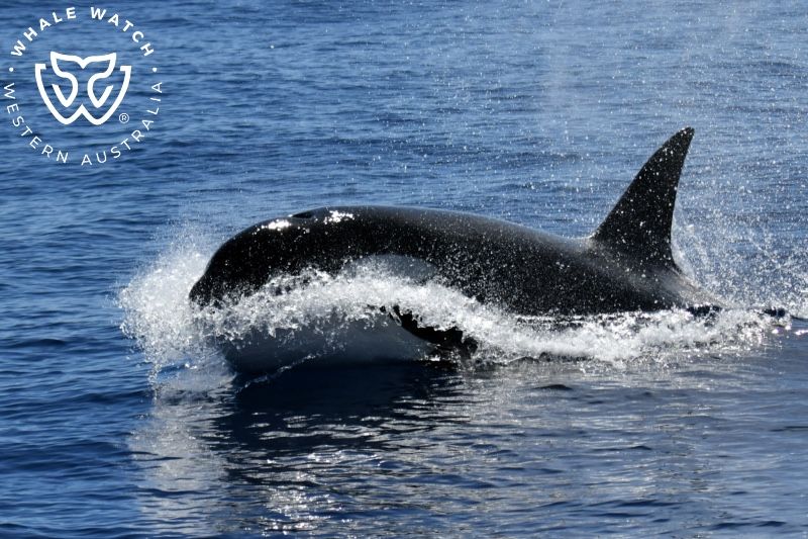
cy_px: 270
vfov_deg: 12.2
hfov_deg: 18.3
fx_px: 2513
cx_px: 404
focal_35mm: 112
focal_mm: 112
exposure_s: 1/8000
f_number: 5
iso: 400
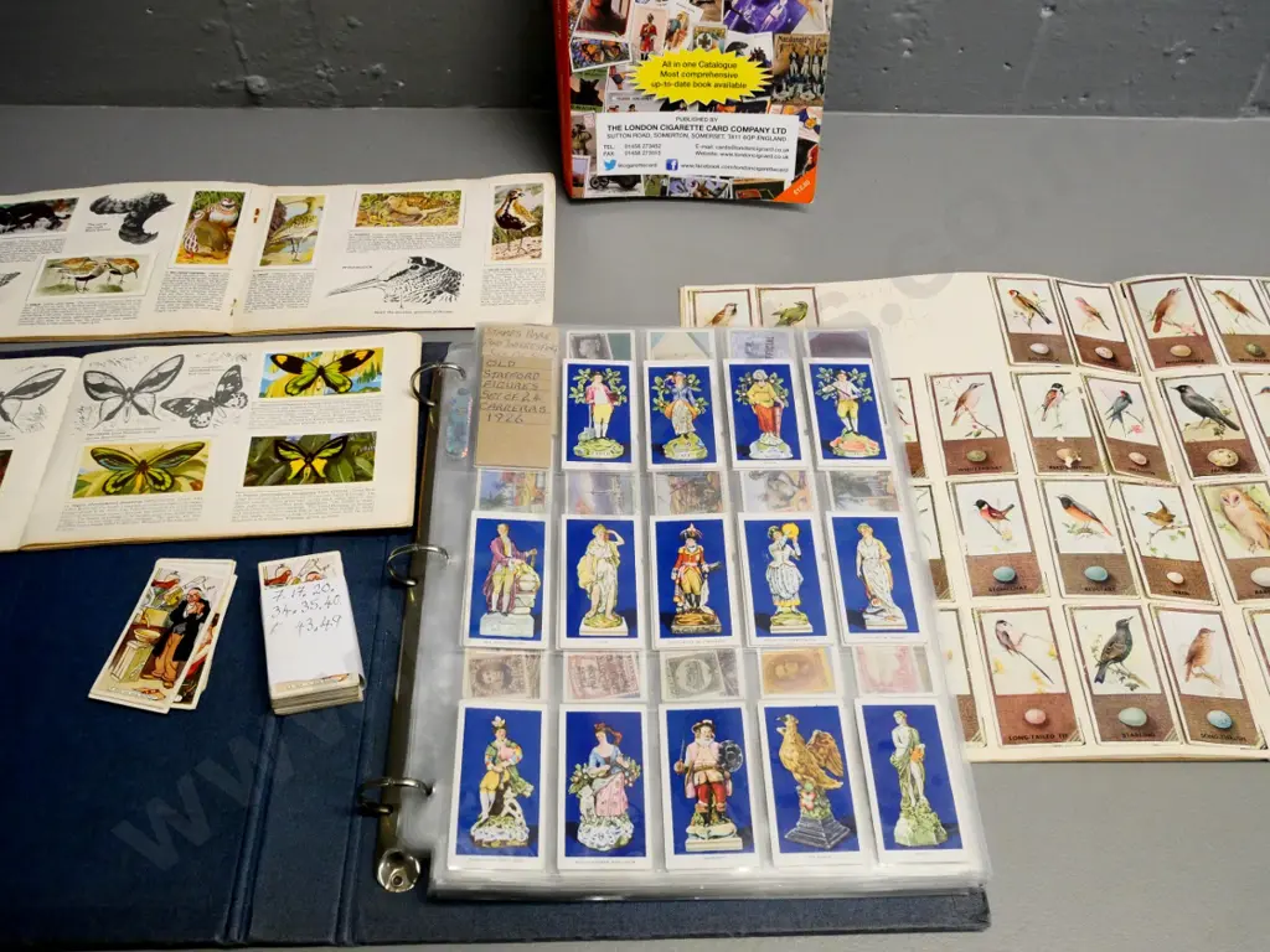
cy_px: 476
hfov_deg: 60.0
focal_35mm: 30
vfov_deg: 46.8
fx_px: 1101
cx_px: 635
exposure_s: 1/125
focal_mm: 15
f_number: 7.1
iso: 3200
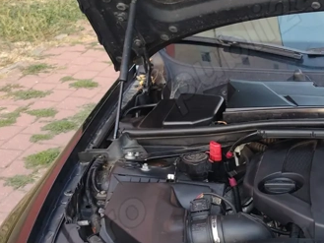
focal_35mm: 73
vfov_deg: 19.0
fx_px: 684
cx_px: 385
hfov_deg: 24.3
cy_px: 293
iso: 209
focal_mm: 5.56
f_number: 1.8
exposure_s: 1/100
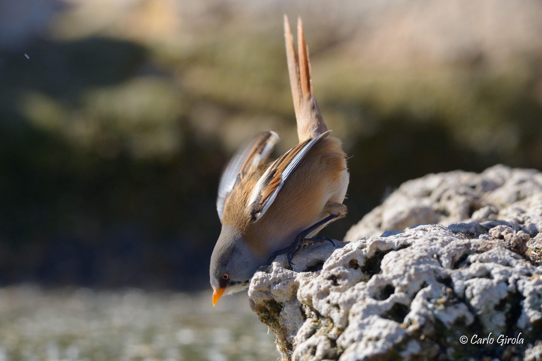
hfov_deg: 3.4
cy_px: 180
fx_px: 9031
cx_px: 271
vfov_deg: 2.3
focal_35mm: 600
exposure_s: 1/800
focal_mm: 600
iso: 1250
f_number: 6.3
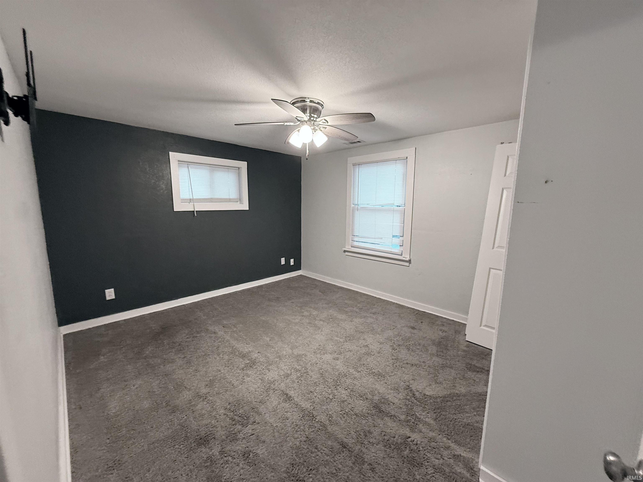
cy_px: 241
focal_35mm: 14
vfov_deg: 85.7
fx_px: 260
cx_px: 322
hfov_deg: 102.1
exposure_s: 1/60
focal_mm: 2.22
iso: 320
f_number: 2.2
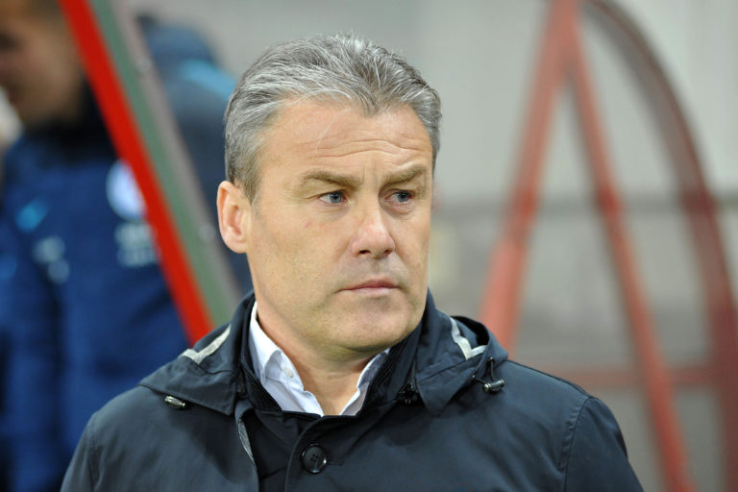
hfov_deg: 17.1
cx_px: 369
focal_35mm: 120
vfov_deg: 11.4
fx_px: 2460
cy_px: 246
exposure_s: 1/400
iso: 1600
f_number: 2.8
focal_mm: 120
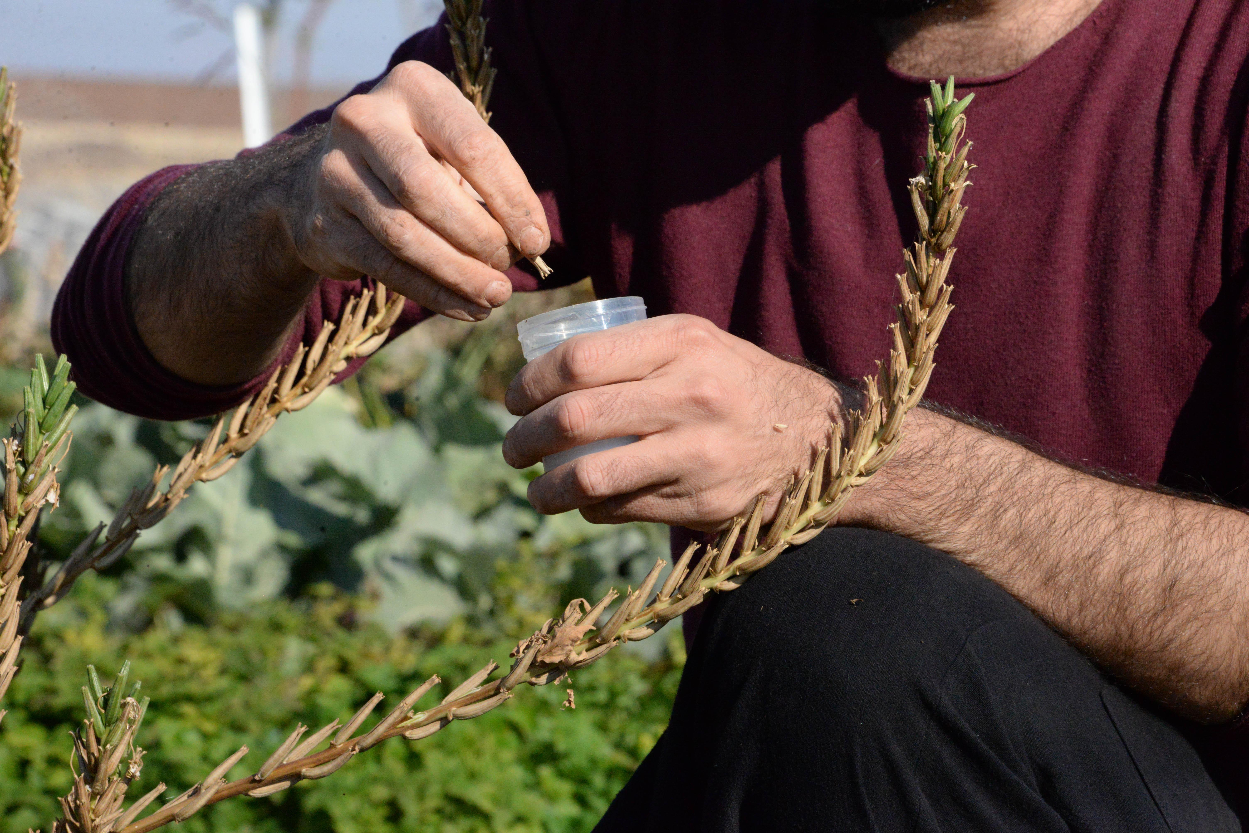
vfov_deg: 7.2
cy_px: 416
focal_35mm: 190
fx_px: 6594
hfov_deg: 10.8
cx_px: 624
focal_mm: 190
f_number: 18
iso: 6400
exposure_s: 1/4000
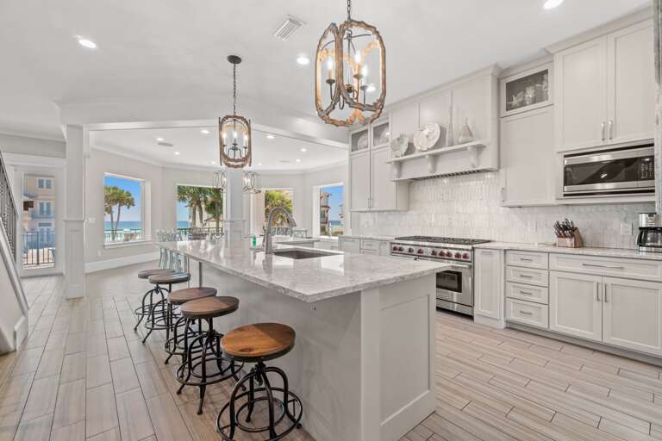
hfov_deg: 100.4
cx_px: 331
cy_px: 220
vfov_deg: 77.3
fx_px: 276
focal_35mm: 15
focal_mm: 10
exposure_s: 1/1.67
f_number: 8
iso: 400
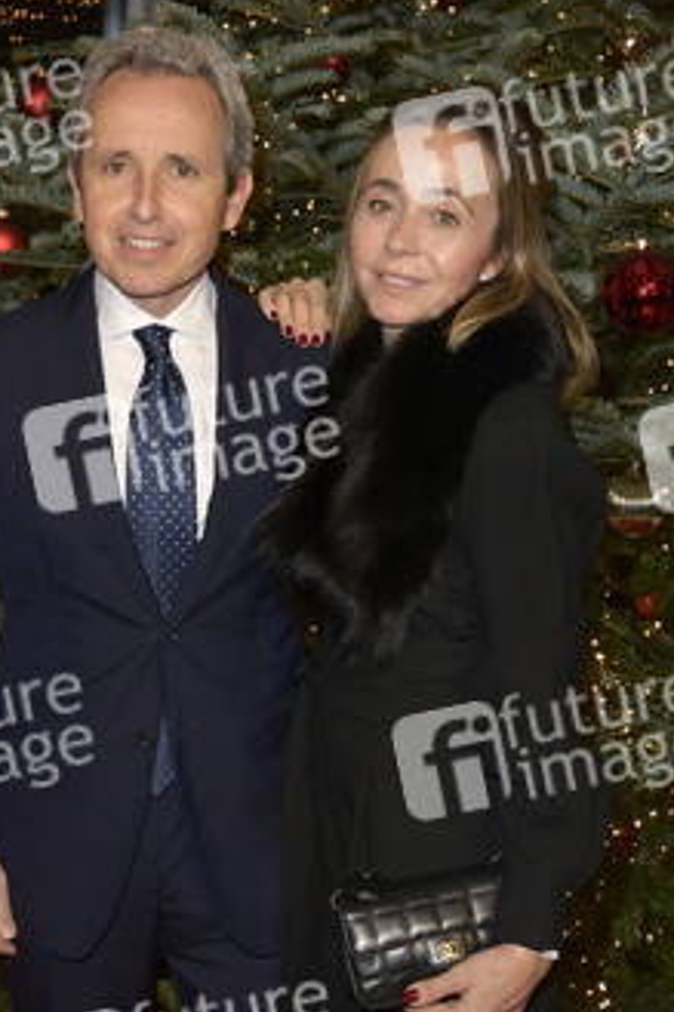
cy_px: 594
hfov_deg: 20.0
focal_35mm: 68
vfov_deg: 29.6
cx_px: 271
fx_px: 1912
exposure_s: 1/250
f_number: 5.6
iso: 1600
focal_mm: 56
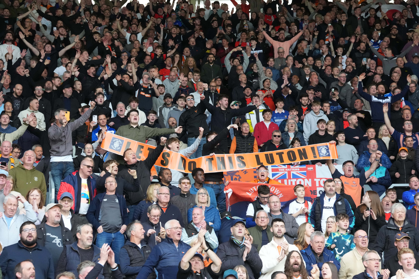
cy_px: 140
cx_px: 210
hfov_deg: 20.0
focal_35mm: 102
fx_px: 1187
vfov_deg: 13.4
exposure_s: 1/400
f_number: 7.1
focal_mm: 102
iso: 6400
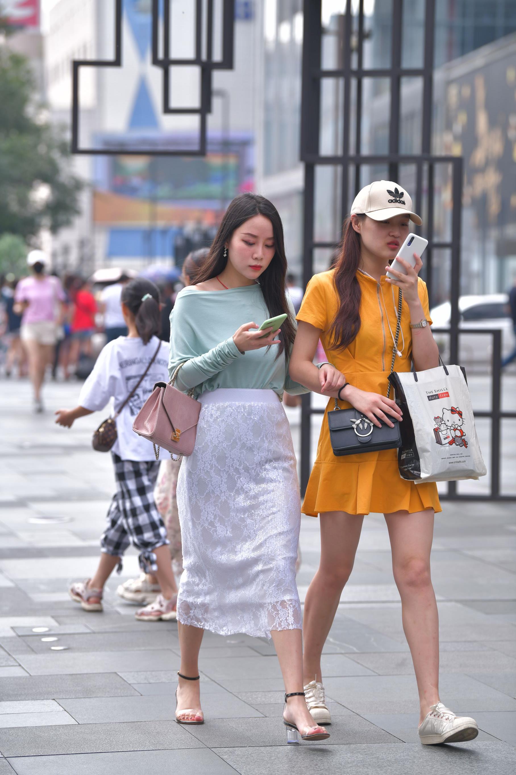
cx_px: 258
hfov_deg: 10.2
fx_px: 2902
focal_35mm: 135
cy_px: 388
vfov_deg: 15.2
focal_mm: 135
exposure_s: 1/800
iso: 320
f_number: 4
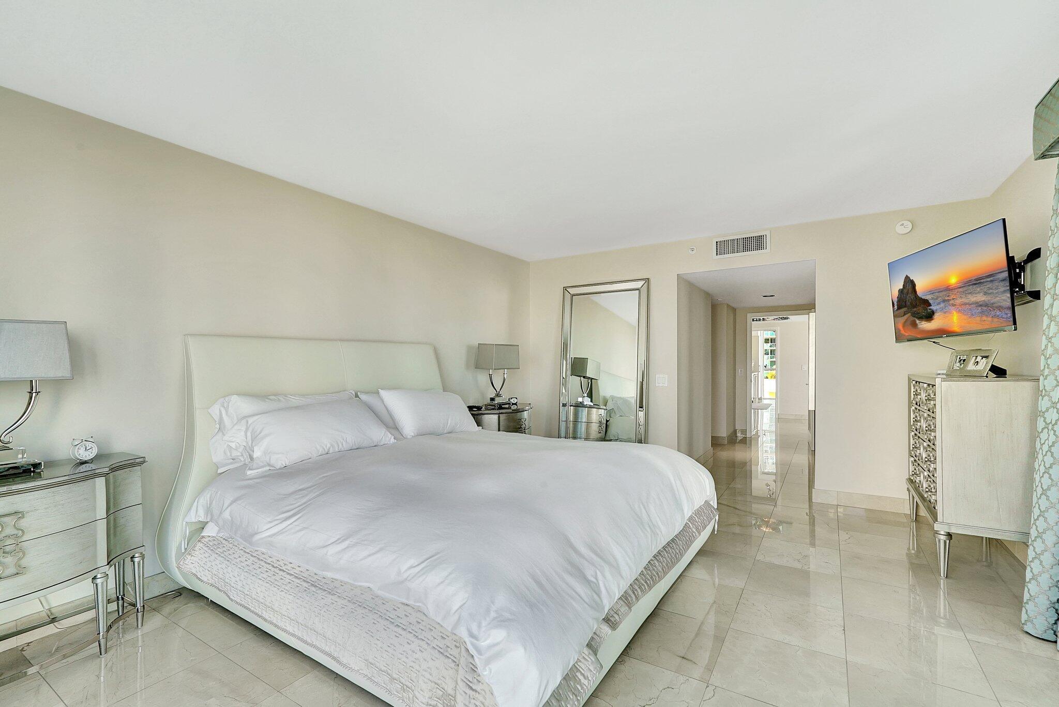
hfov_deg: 95.0
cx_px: 530
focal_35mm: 16
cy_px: 354
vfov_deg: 72.1
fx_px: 486
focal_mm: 16.5
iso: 640
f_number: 13
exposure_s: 1/30
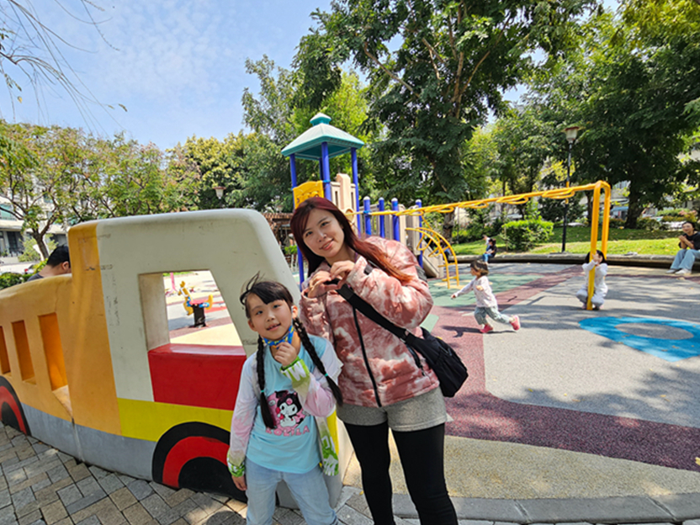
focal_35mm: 16
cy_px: 298
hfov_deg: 93.5
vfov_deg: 77.7
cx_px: 287
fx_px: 324
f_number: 2.2
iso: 50
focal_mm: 2.2
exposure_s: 1/461
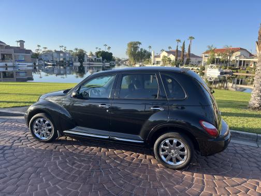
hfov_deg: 67.3
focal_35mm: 26
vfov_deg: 53.1
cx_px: 130
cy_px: 98
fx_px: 196
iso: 50
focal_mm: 5.1
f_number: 1.6
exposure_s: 1/1129
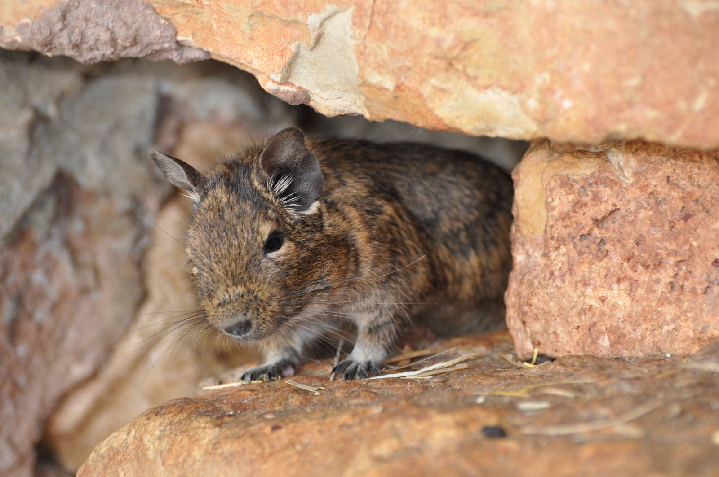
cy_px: 238
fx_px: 4938
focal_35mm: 248
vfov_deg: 5.5
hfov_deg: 8.3
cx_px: 360
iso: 450
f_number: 5
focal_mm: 165
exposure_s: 1/125
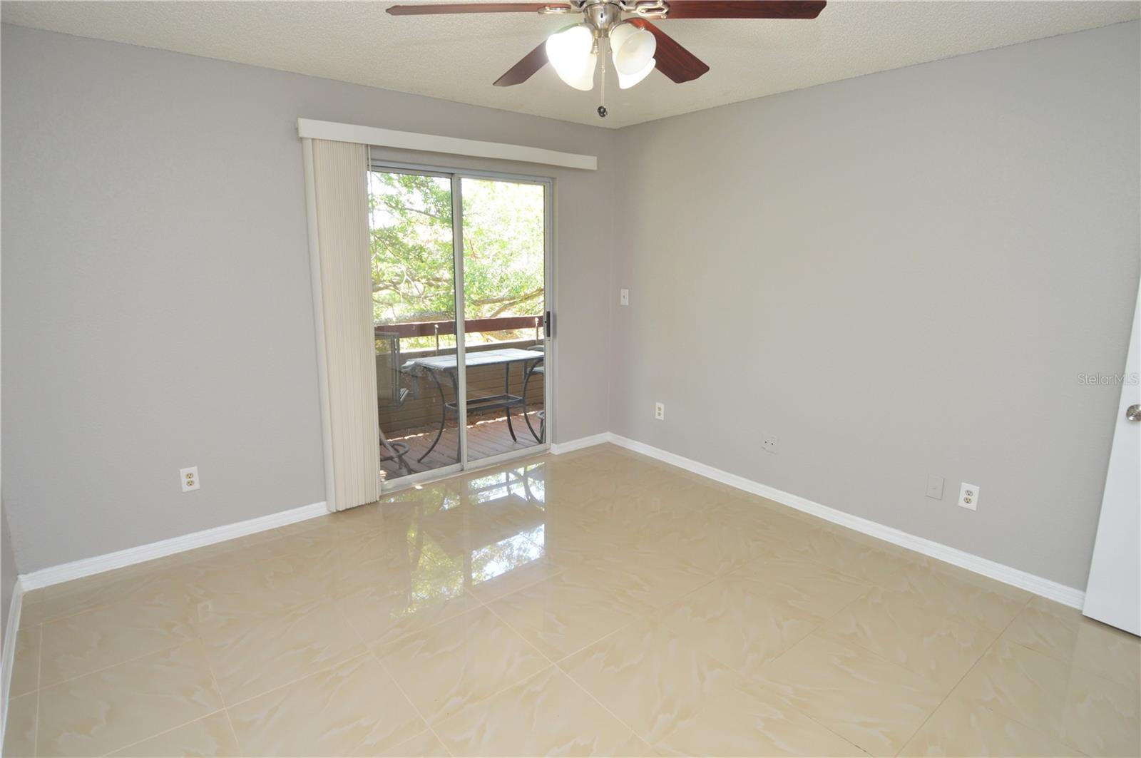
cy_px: 379
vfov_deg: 67.3
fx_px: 570
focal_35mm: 18
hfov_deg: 90.1
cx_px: 570
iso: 400
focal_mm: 12
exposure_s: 1/80
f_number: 4.5
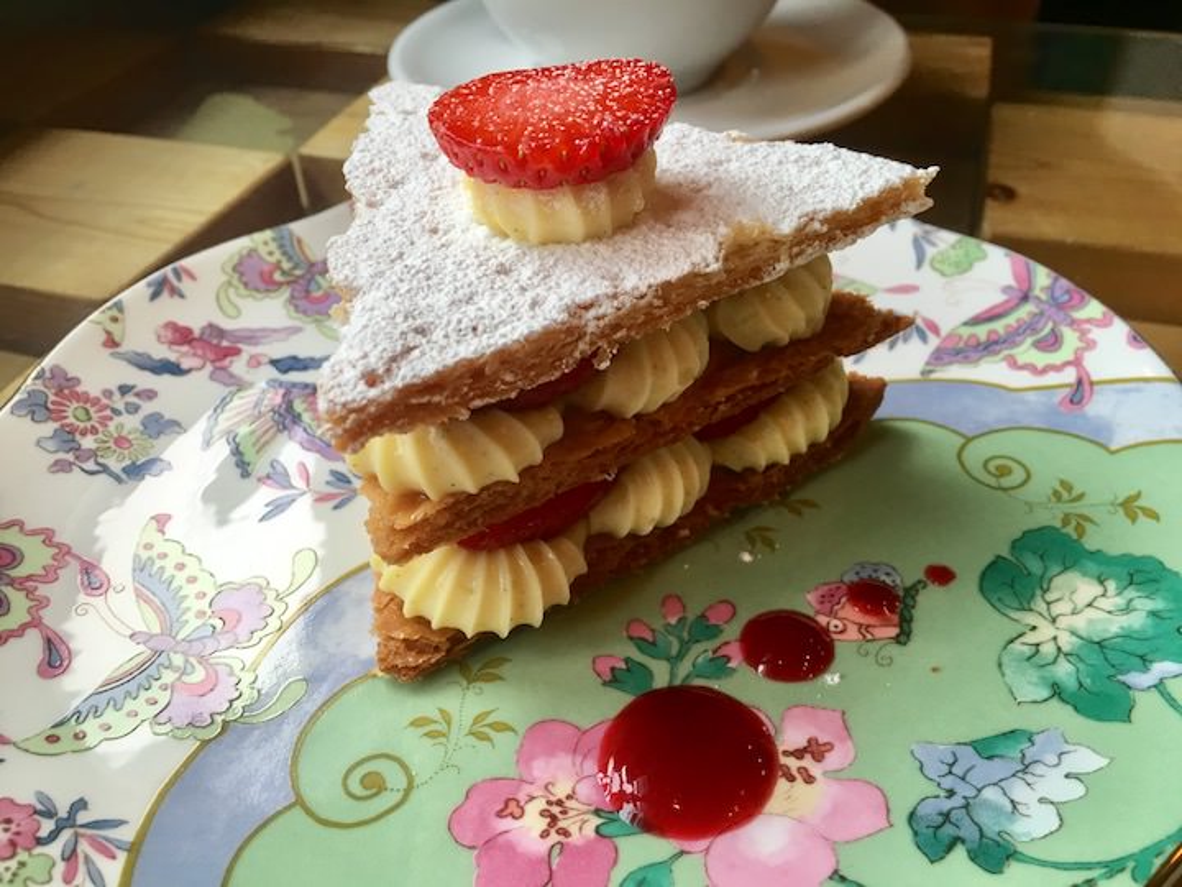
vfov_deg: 48.2
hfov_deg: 61.7
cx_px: 591
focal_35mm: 29
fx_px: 990
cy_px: 444
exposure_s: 1/40
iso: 25
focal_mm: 4.15
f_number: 2.2
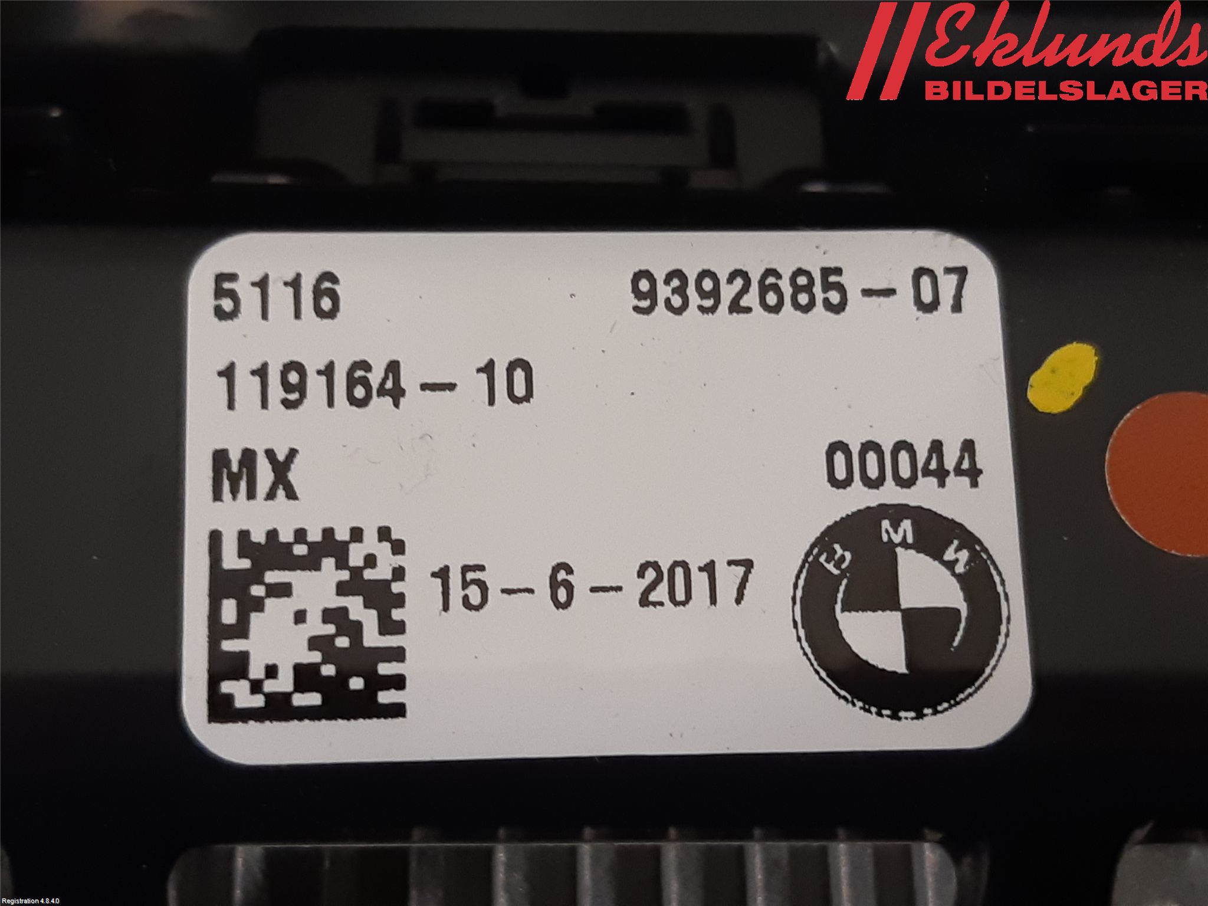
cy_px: 453
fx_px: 907
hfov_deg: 67.3
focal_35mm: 26
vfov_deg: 53.1
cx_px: 604
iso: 125
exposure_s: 1/50
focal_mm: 3.93
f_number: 1.7
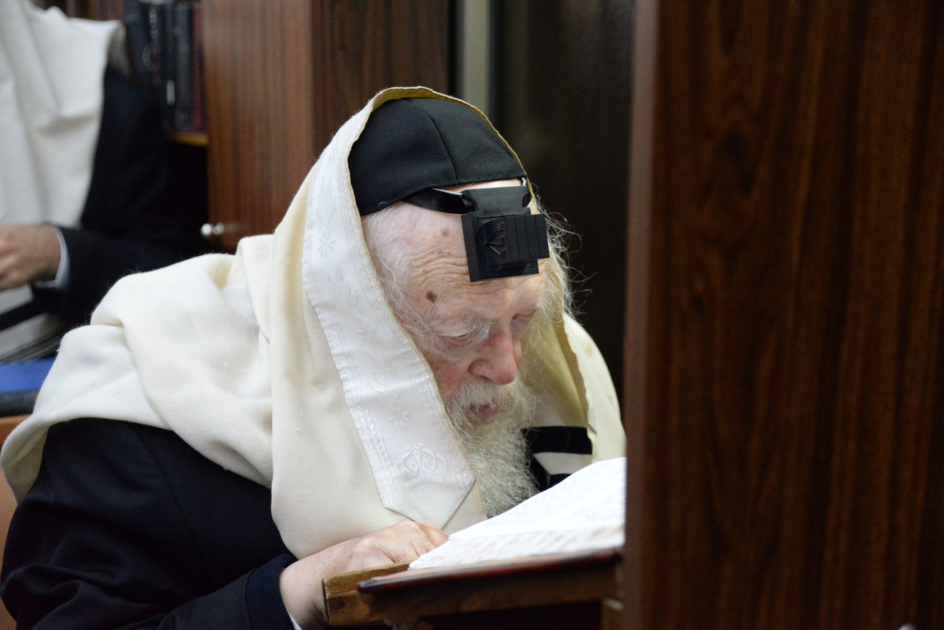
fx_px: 1836
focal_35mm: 70
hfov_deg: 28.8
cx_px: 472
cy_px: 315
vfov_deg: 19.5
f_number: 4.8
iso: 6400
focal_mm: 70
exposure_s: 1/250
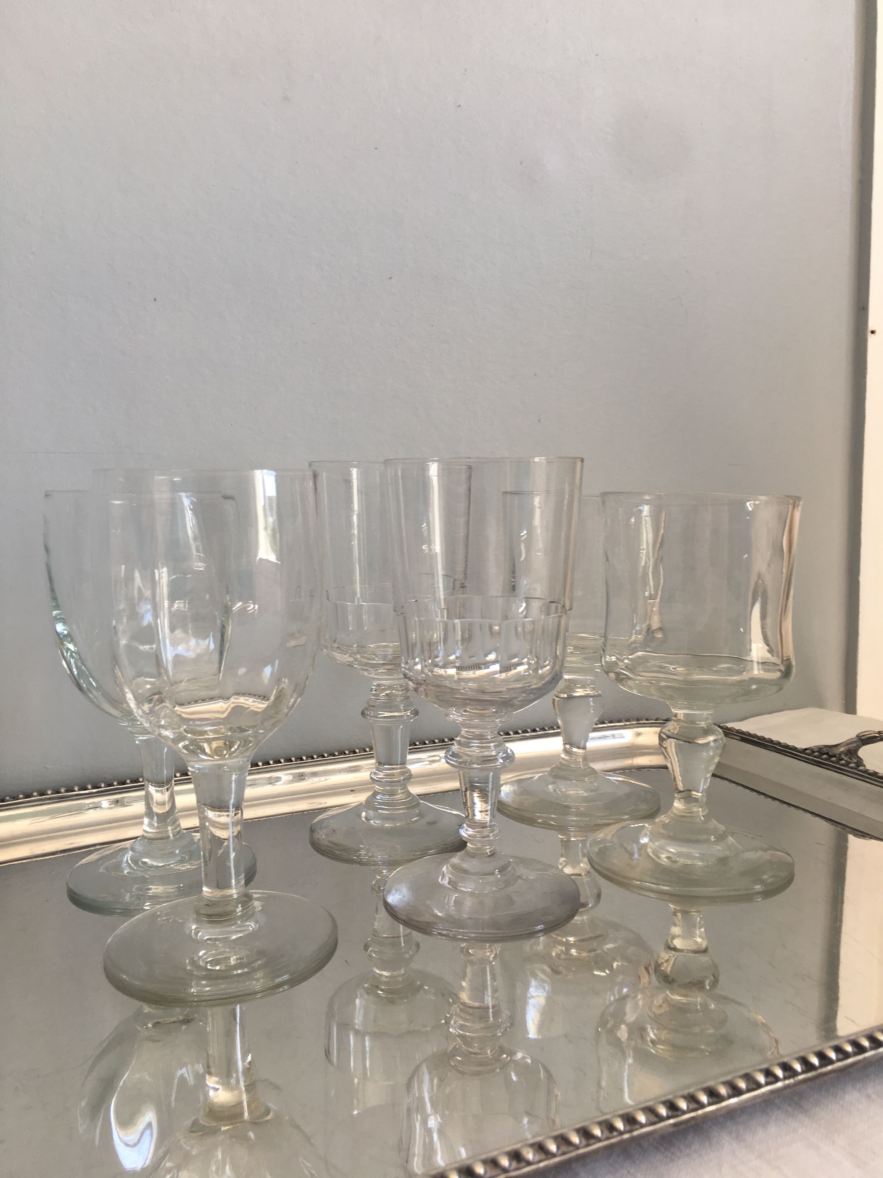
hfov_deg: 48.2
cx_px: 442
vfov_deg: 61.7
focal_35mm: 29
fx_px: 986
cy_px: 589
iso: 25
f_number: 2.2
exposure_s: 1/50
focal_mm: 4.15
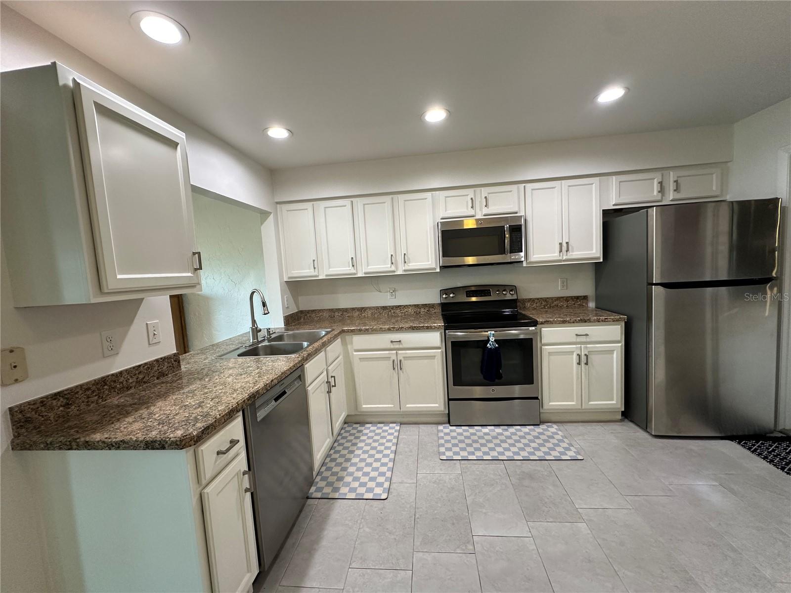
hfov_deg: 102.1
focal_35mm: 14
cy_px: 296
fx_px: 320
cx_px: 396
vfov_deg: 85.7
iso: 200
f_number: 2.2
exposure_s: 1/120
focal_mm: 2.22
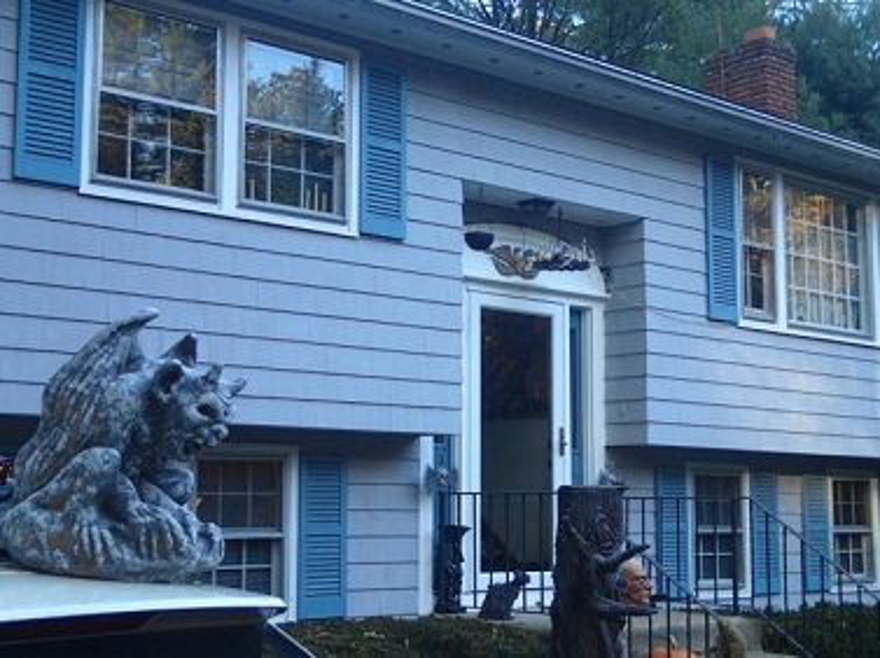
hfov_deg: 36.2
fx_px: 1346
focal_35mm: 53
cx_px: 440
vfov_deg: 27.5
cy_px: 329
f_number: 3.4
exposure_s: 1/100
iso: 200
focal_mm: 9.61
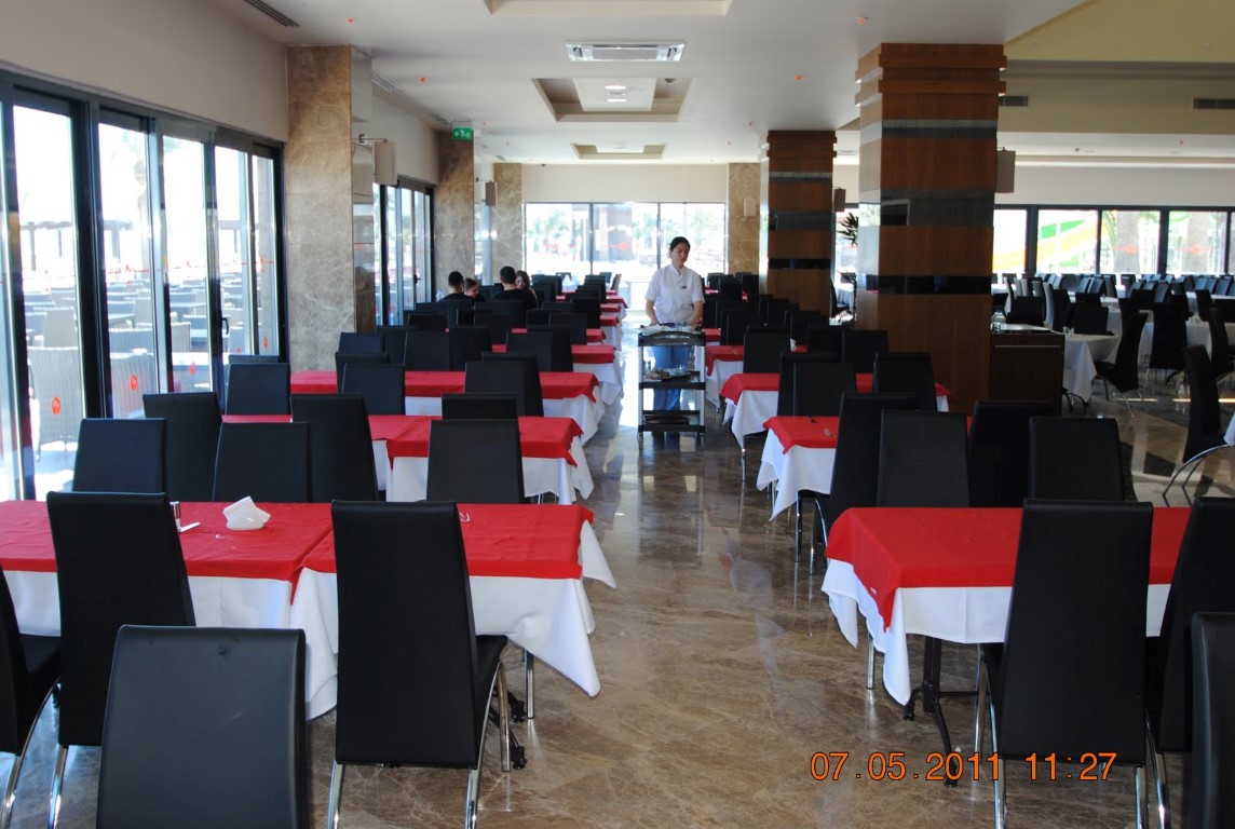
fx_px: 1238
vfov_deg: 37.0
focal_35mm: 36
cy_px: 414
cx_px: 618
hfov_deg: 53.0
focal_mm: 24
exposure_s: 1/60
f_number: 4.5
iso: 200
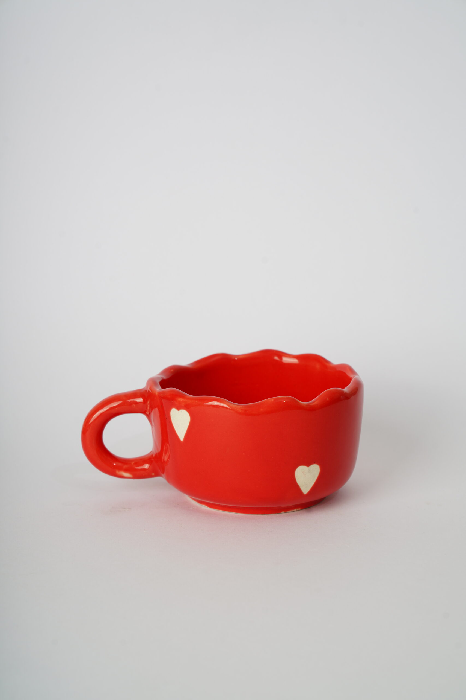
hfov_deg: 20.9
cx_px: 233
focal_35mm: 65
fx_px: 1262
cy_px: 350
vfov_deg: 31.0
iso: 100
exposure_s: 1/160
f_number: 8
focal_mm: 65
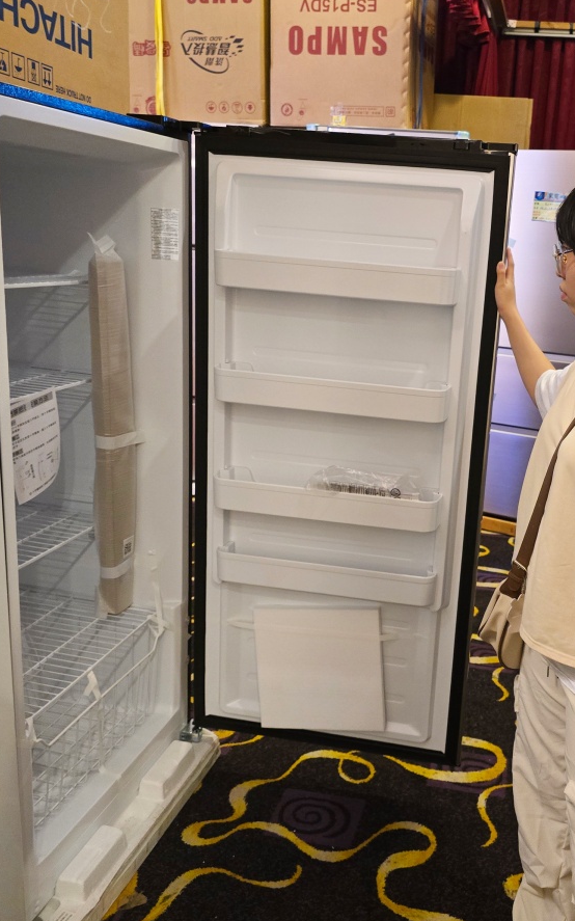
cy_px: 457
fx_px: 828
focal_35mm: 33
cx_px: 435
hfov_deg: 37.3
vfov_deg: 58.2
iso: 800
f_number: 1.7
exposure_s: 1/60
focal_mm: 6.3
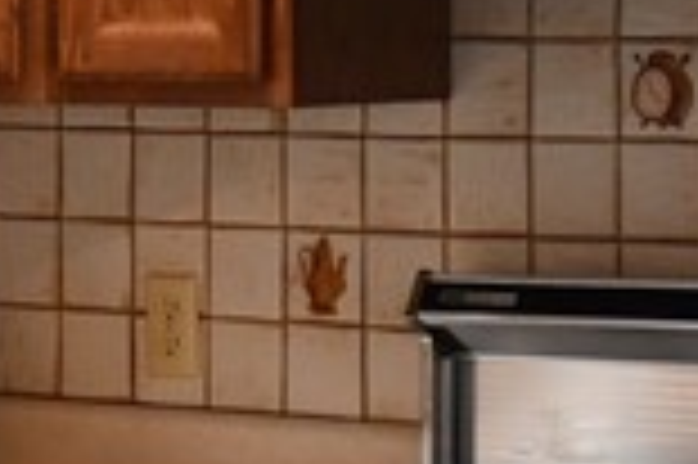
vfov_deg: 6.5
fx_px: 4067
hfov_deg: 9.6
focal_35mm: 210
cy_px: 261
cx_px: -198
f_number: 5.6
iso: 1000
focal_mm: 20
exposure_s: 1/30
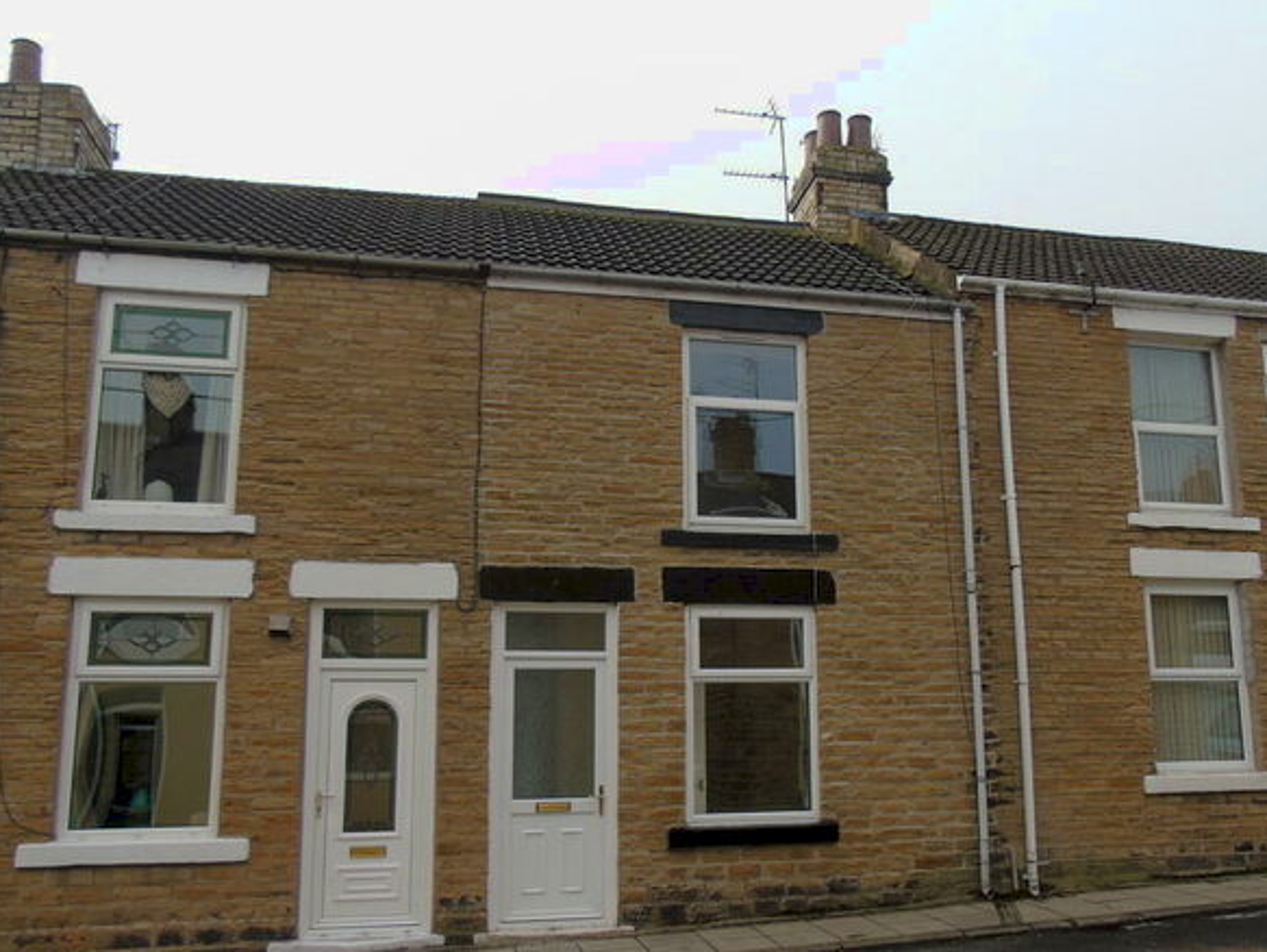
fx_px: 1099
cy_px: 534
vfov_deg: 46.7
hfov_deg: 59.7
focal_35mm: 30
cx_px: 717
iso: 80
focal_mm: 4.4
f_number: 3.4
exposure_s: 1/250
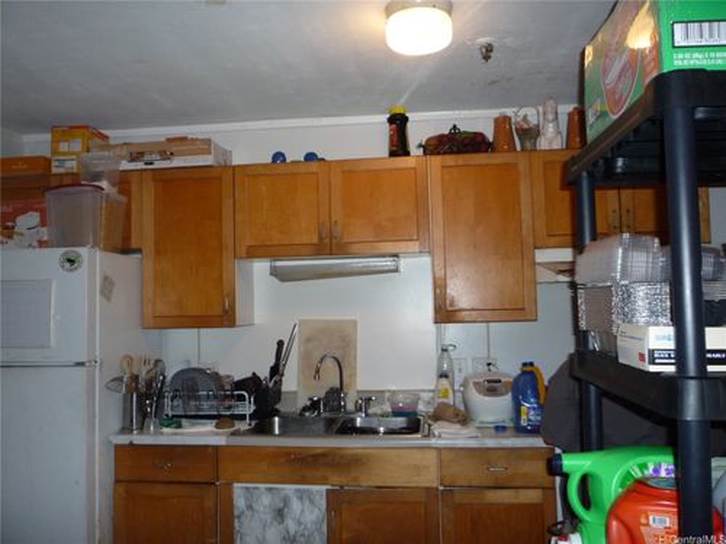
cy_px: 272
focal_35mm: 30
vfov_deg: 46.8
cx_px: 363
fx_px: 629
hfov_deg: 60.0
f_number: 3.3
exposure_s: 1/30
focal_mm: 5.2
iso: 160
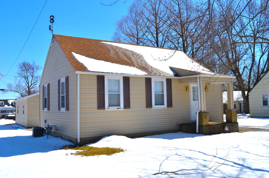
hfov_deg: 55.2
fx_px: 257
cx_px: 134
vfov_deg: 38.2
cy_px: 89
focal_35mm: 34
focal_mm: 23
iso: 100
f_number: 10
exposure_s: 1/640
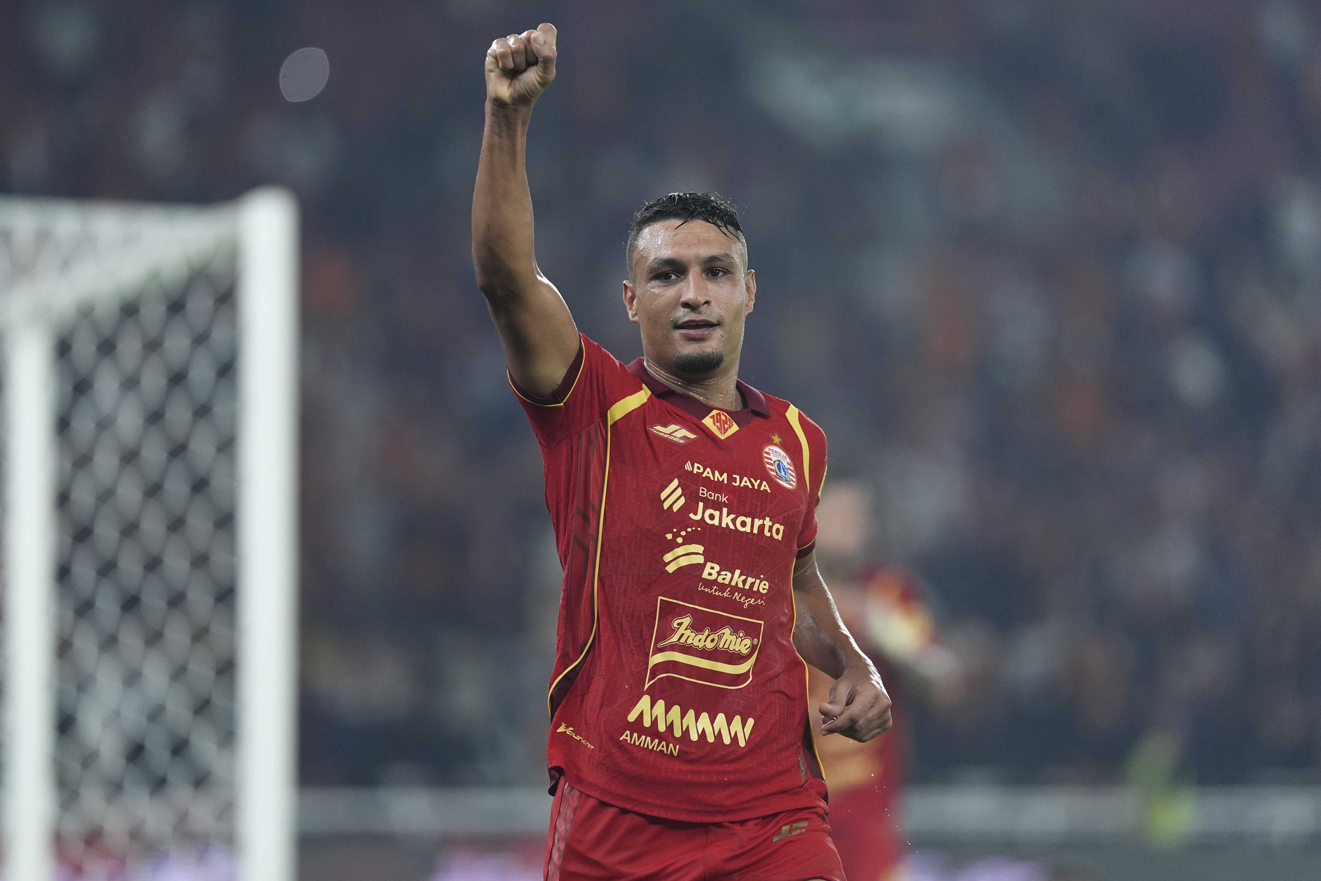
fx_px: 11007
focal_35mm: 300
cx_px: 660
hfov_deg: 6.9
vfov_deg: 4.6
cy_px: 440
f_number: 2.8
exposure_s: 1/1600
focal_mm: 300
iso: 2000
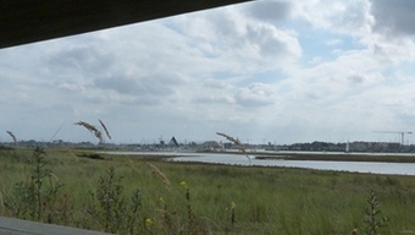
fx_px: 529
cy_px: 142
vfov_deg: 24.9
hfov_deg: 41.8
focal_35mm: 48
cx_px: 300
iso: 125
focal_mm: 4.5
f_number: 5.6
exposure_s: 1/640
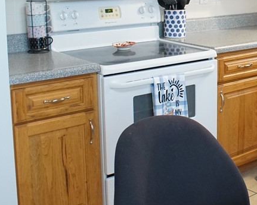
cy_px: 17
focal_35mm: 71
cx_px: 254
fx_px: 540
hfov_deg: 25.5
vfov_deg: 21.1
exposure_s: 1/60
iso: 2000
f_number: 4
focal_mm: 20
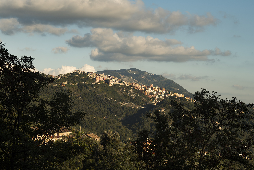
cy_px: 85
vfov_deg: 16.1
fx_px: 600
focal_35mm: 85
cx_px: 127
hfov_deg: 23.9
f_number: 1.4
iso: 100
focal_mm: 85
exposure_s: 1/800
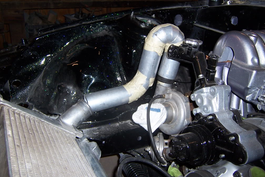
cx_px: 135
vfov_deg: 37.8
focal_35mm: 35
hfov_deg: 54.4
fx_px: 258
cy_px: 76
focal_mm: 5.5
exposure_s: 1/60
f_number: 2.8
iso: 80
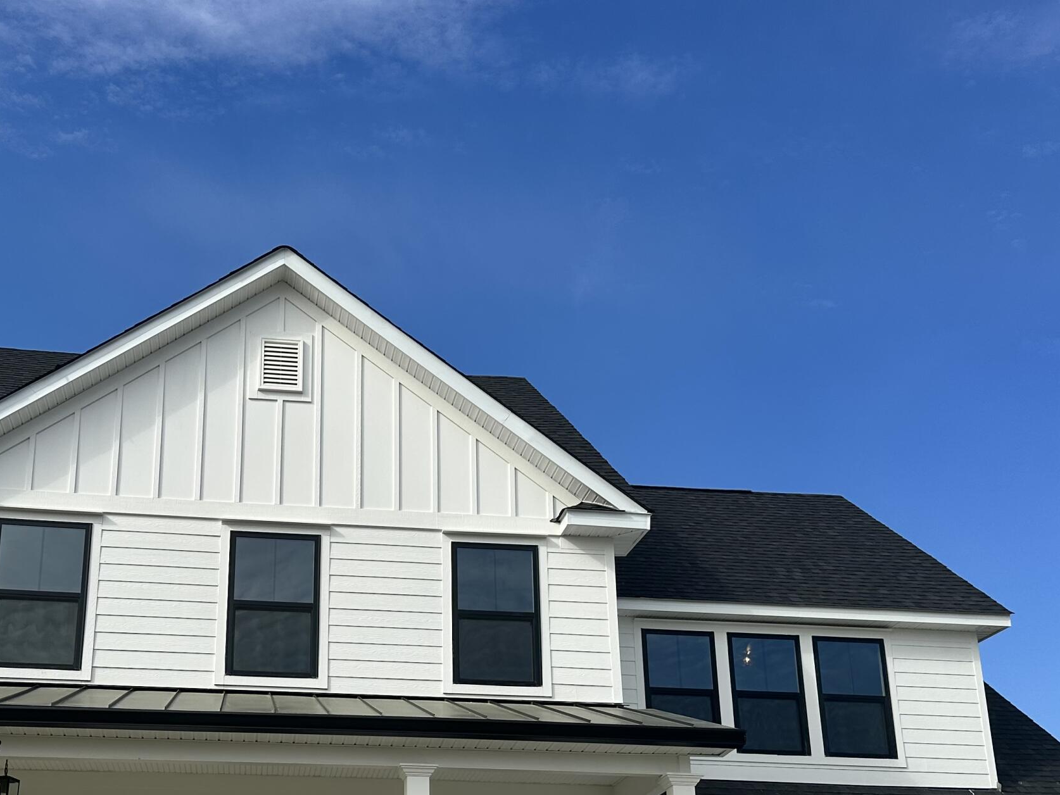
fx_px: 1317
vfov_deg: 32.7
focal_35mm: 43
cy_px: 631
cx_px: 389
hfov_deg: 43.5
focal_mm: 6.86
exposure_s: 1/4762
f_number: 1.78
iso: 80
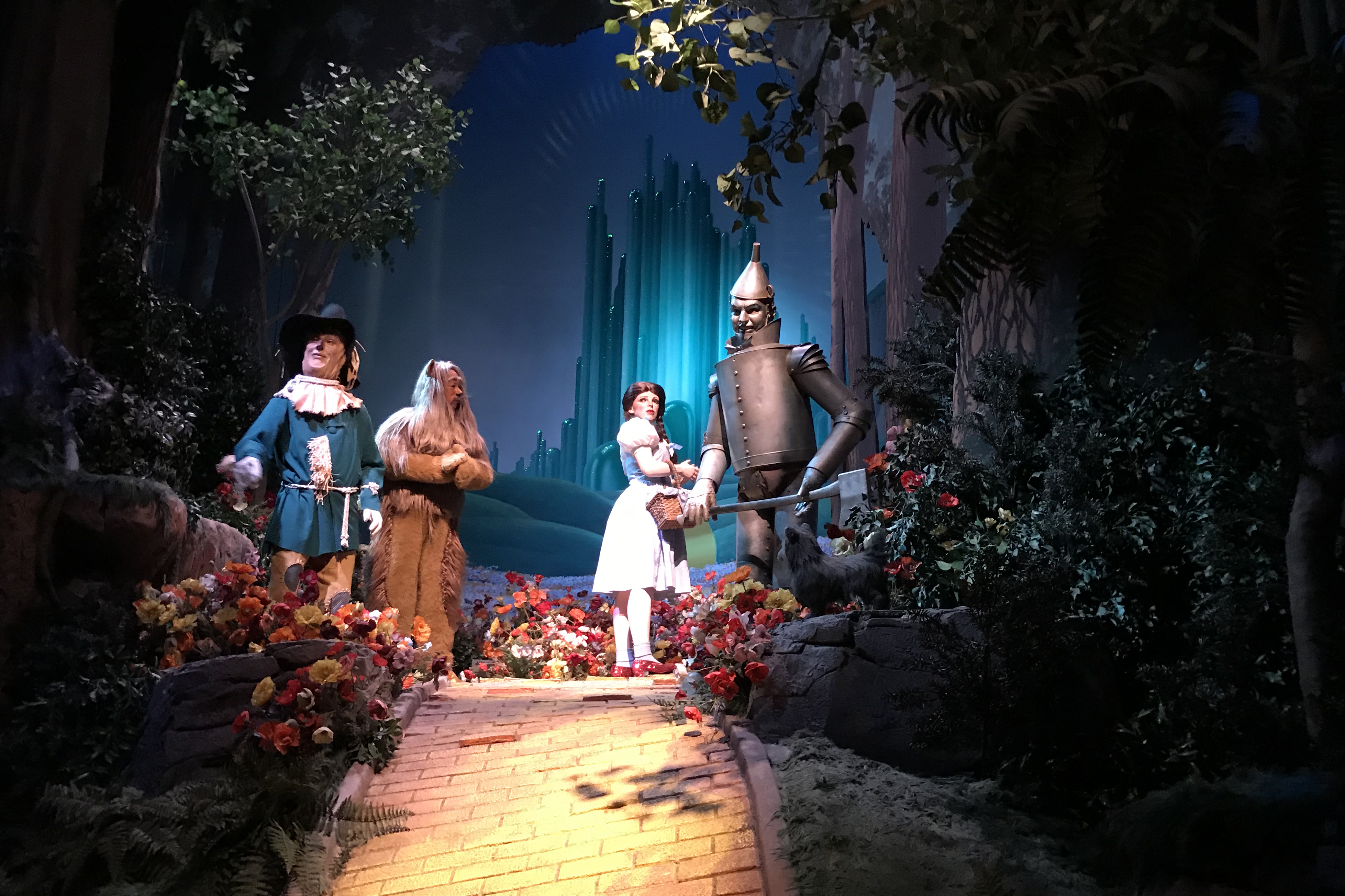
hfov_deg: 61.9
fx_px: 1121
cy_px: 499
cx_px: 659
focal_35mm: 30
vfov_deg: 43.5
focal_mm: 3.99
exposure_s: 1/9
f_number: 1.8
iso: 100
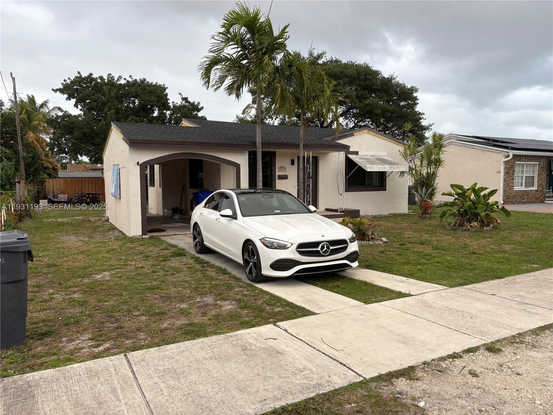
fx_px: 415
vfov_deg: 53.1
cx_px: 276
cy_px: 208
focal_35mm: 26
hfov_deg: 67.3
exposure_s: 1/232
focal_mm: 5.96
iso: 40
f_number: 1.6
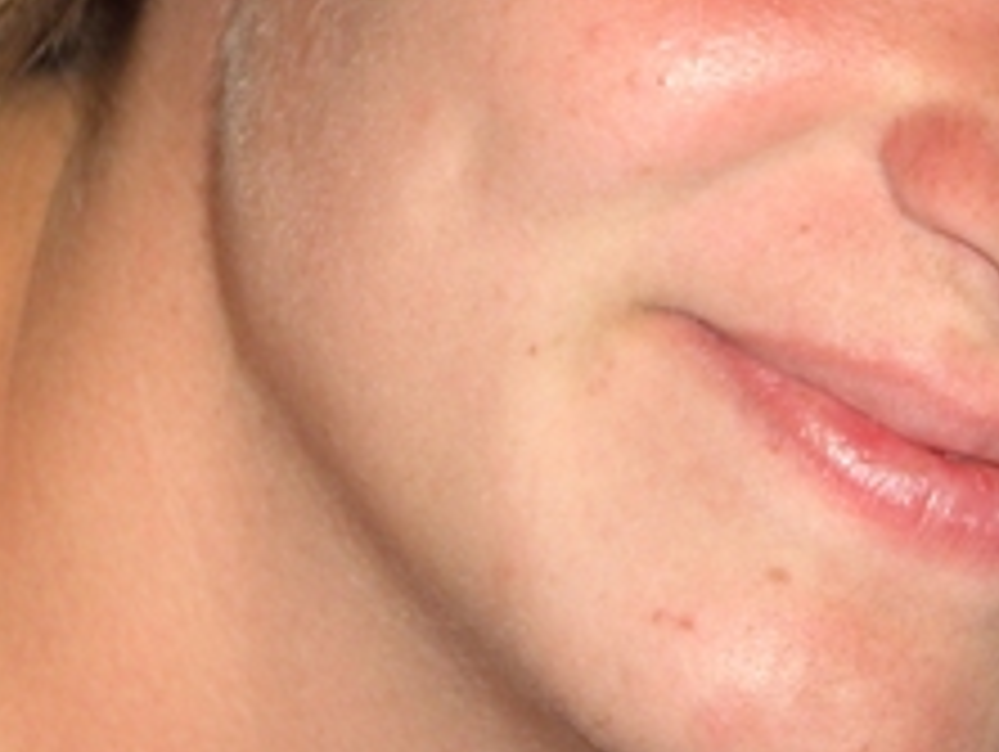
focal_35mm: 400
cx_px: 720
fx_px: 11556
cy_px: -18
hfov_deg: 4.9
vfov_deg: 3.7
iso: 100
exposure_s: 1/80
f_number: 4
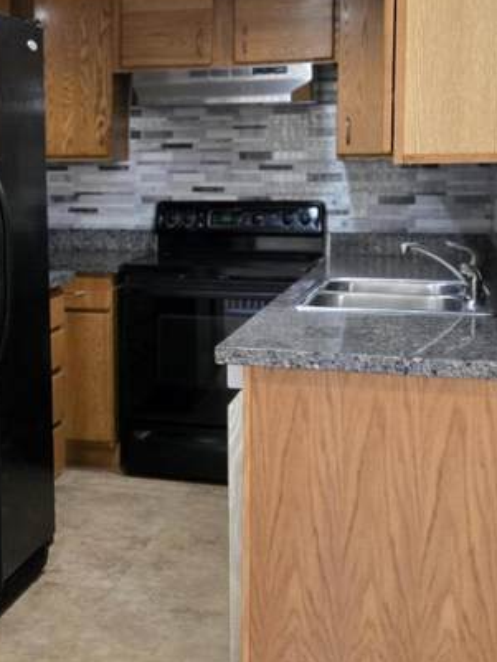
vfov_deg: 34.7
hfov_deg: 25.7
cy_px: 246
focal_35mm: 55
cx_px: 41
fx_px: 1052
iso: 500
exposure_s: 1/120
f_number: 1.8
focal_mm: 5.4
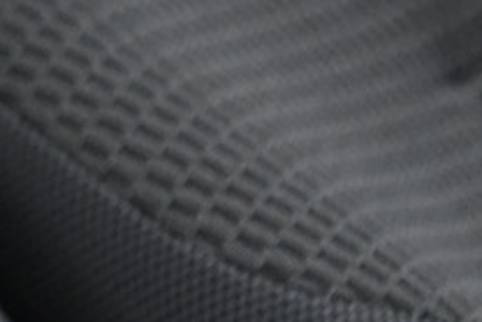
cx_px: -864
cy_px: -273
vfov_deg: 2.7
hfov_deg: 3.9
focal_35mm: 513
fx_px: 6873
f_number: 4
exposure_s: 1/20
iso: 4000
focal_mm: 66
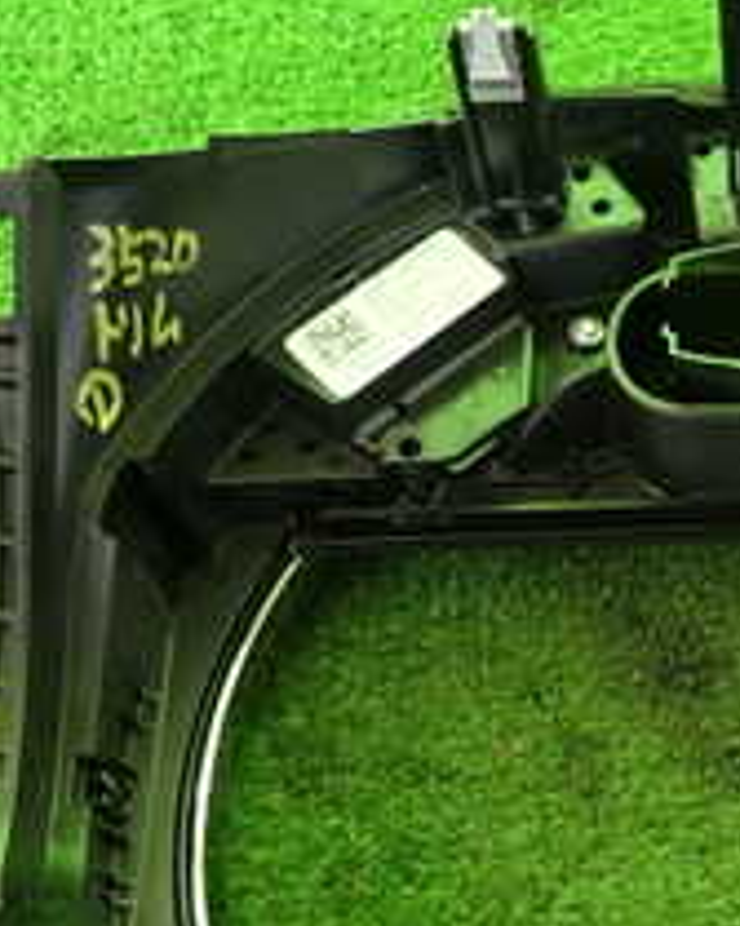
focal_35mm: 70
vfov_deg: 26.7
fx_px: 1918
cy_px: 727
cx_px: 829
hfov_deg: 20.7
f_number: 2
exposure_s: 1/60
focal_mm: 4.5
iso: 160
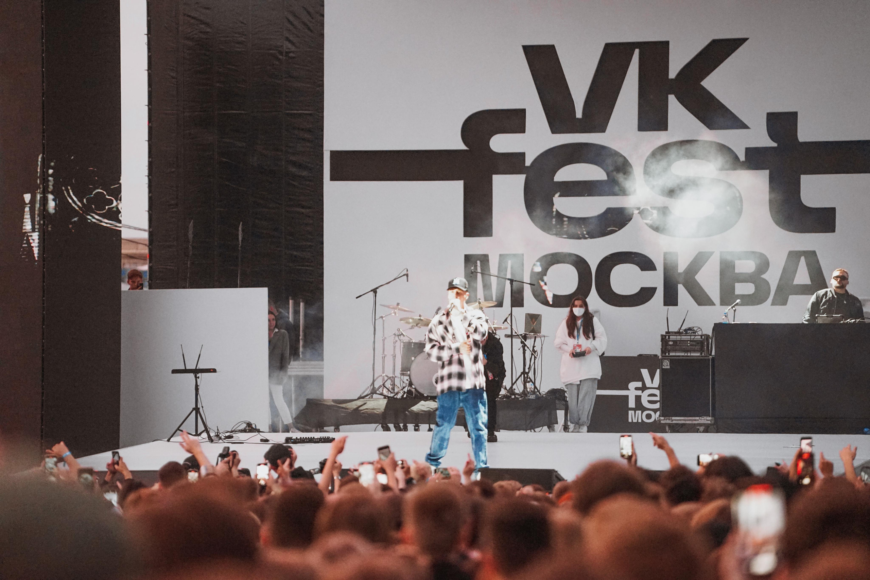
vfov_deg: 6.9
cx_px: 435
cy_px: 290
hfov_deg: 10.3
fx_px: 4833
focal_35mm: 200
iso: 6400
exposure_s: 1/400
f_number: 4
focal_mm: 200
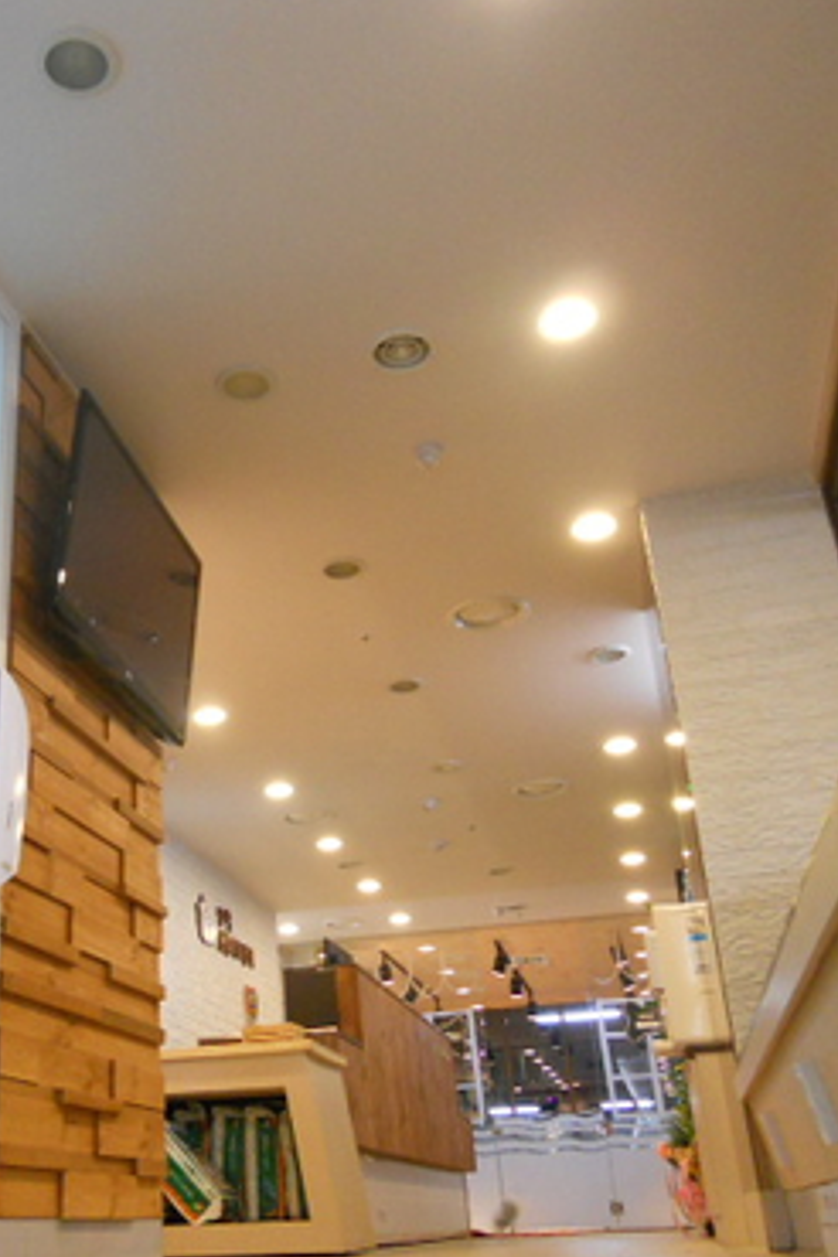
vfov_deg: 50.7
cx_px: 204
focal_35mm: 38
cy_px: 625
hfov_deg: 34.3
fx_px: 1327
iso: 400
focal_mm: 4.9
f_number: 3.2
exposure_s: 1/20
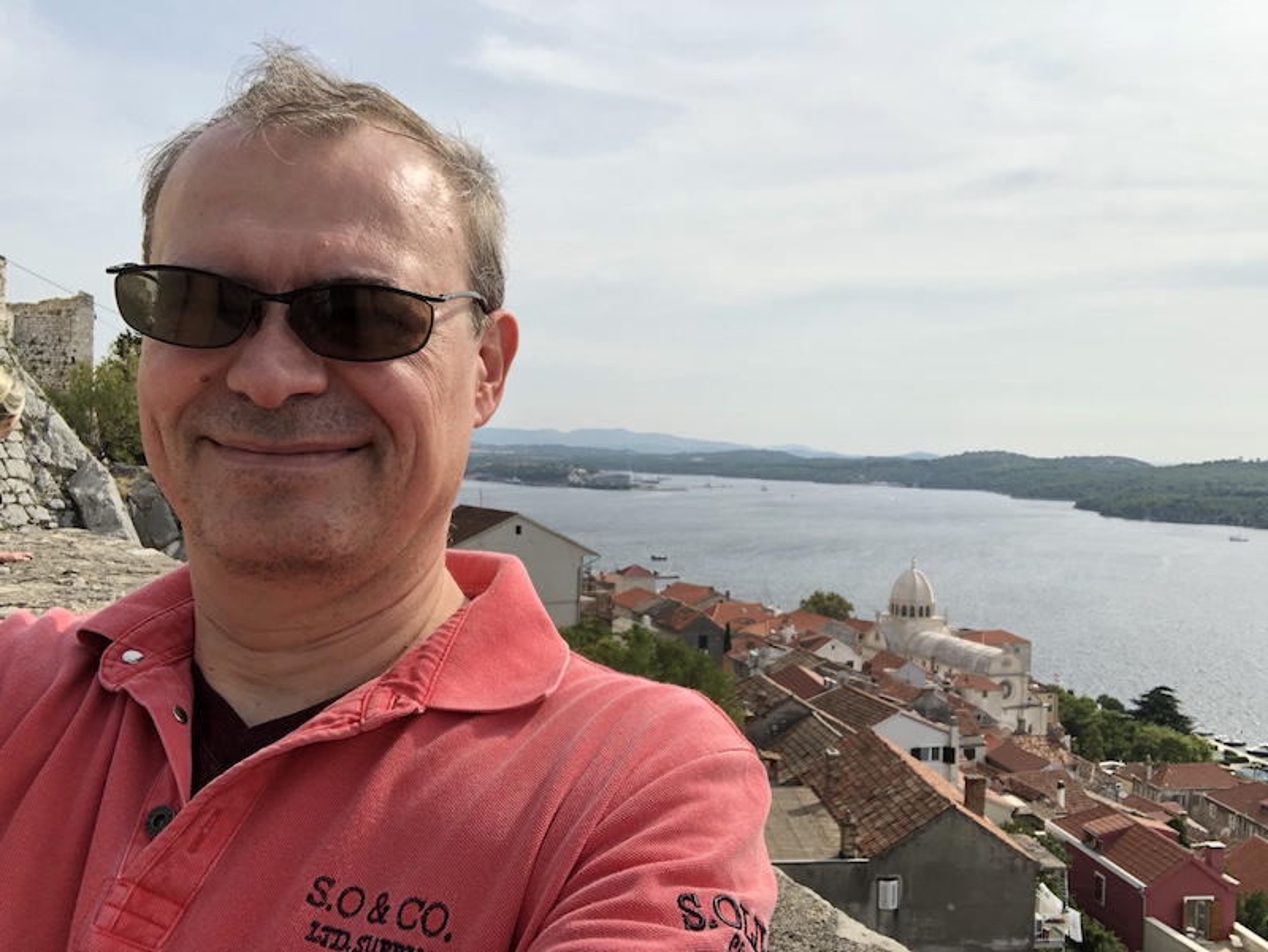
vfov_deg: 44.2
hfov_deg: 56.8
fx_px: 1173
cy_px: 476
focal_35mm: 32
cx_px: 634
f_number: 2.2
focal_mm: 2.87
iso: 20
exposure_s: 1/611
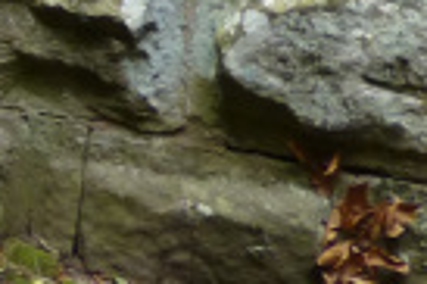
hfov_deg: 11.2
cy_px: -527
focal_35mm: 152
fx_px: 1801
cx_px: -614
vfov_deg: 7.9
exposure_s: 1/60
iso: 125
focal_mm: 4.3
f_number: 3.3
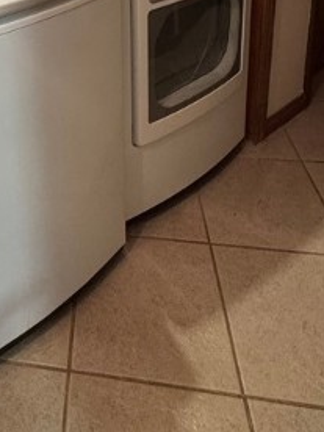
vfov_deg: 37.9
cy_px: -67
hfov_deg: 34.7
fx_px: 487
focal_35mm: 39
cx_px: 31
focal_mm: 2.22
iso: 500
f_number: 2.2
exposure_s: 1/60
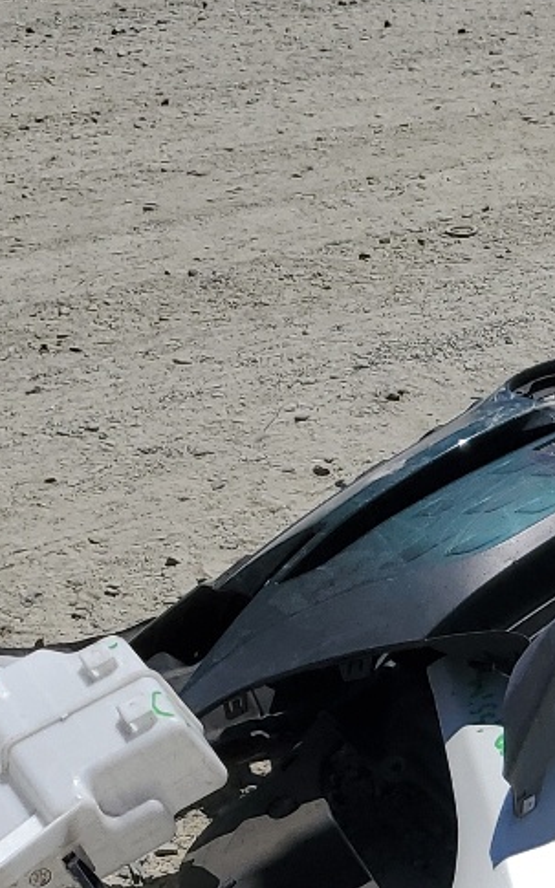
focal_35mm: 91
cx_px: 945
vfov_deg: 21.6
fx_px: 2203
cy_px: 976
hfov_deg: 13.2
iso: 52
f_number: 1.5
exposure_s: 1/10000
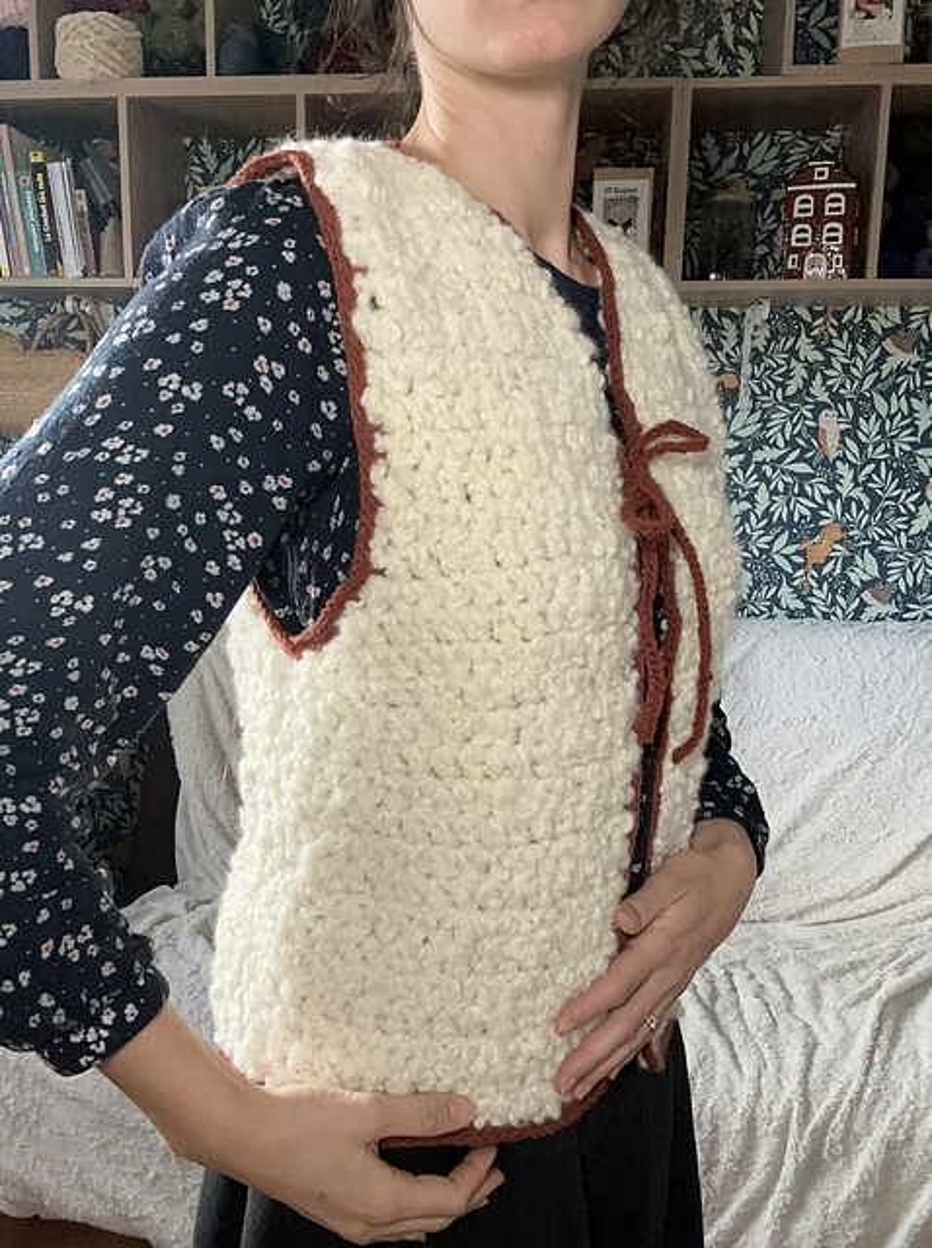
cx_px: 466
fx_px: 1080
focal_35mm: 30
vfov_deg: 60.0
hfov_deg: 46.7
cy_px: 624
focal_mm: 2.69
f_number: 1.9
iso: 125
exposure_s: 1/60
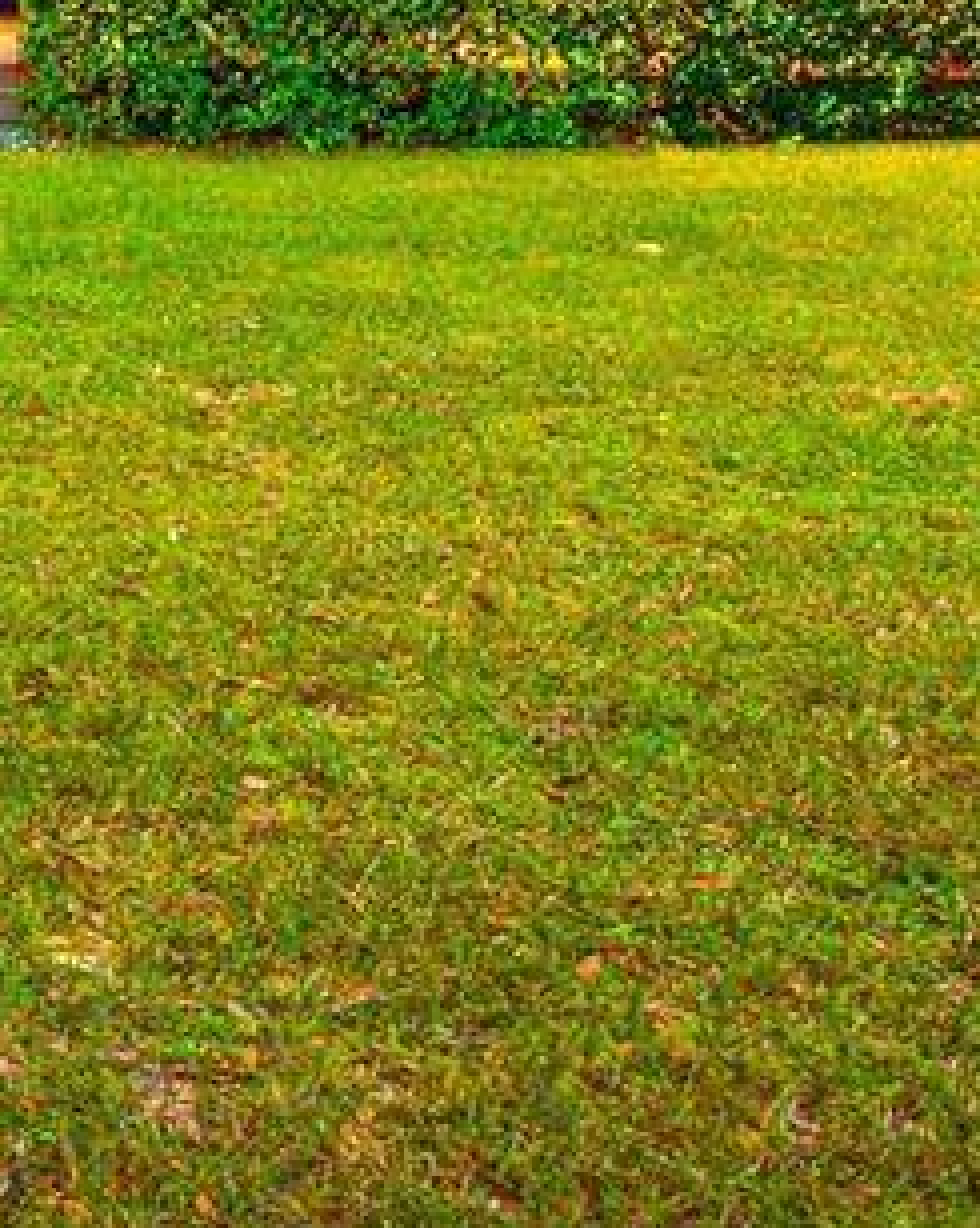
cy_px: -74
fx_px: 1707
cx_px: -8
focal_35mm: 47
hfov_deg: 29.8
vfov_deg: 34.9
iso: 80
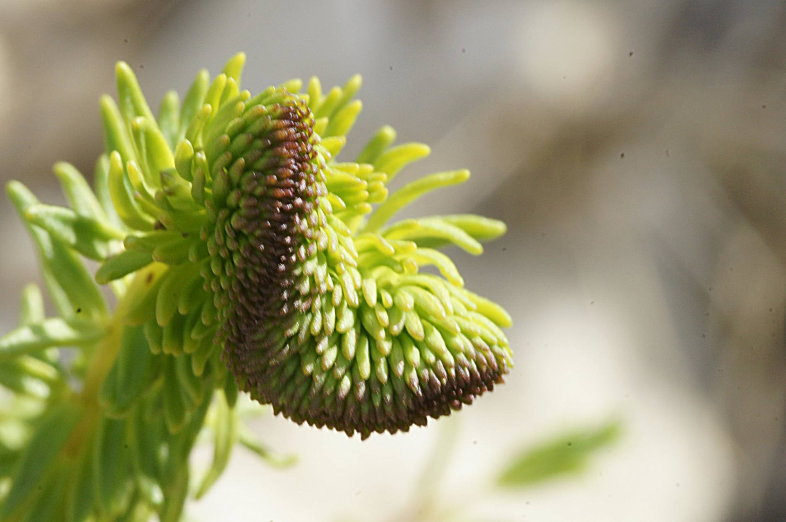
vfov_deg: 8.7
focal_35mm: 158
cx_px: 393
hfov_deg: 13.0
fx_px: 3436
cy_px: 261
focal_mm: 105
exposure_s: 1/45
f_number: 19
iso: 400
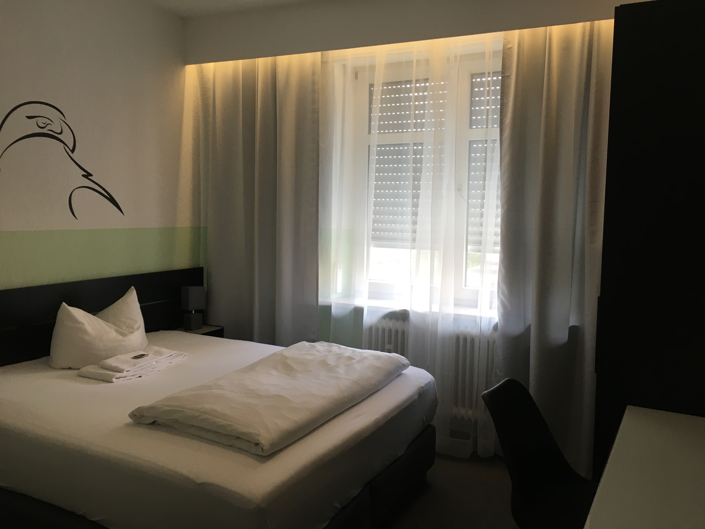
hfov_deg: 61.7
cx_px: 352
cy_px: 264
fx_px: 591
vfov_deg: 48.2
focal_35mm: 29
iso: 40
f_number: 2.2
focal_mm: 4.15
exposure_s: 1/33
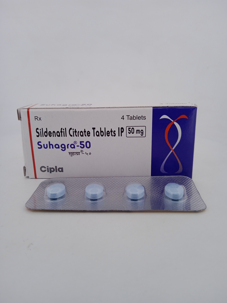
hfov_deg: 49.7
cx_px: 114
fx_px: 245
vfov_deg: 63.4
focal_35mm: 28
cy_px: 152
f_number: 2.2
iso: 115
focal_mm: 3.43
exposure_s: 1/170
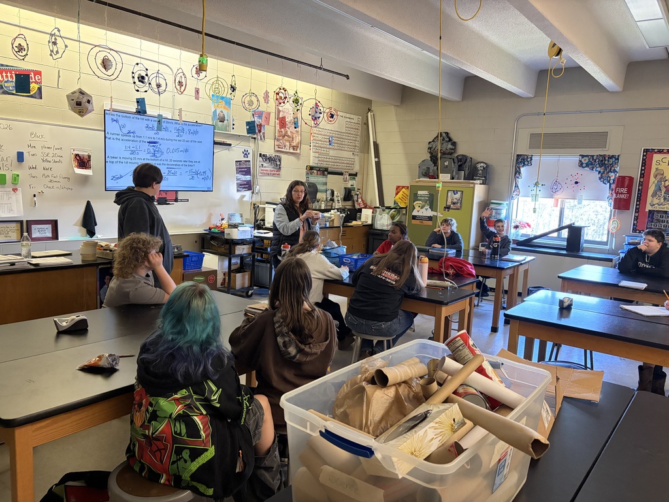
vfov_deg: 53.1
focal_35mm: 26
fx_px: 502
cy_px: 251
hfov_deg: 67.3
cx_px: 334
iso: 400
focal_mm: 5.96
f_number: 1.6
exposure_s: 1/60
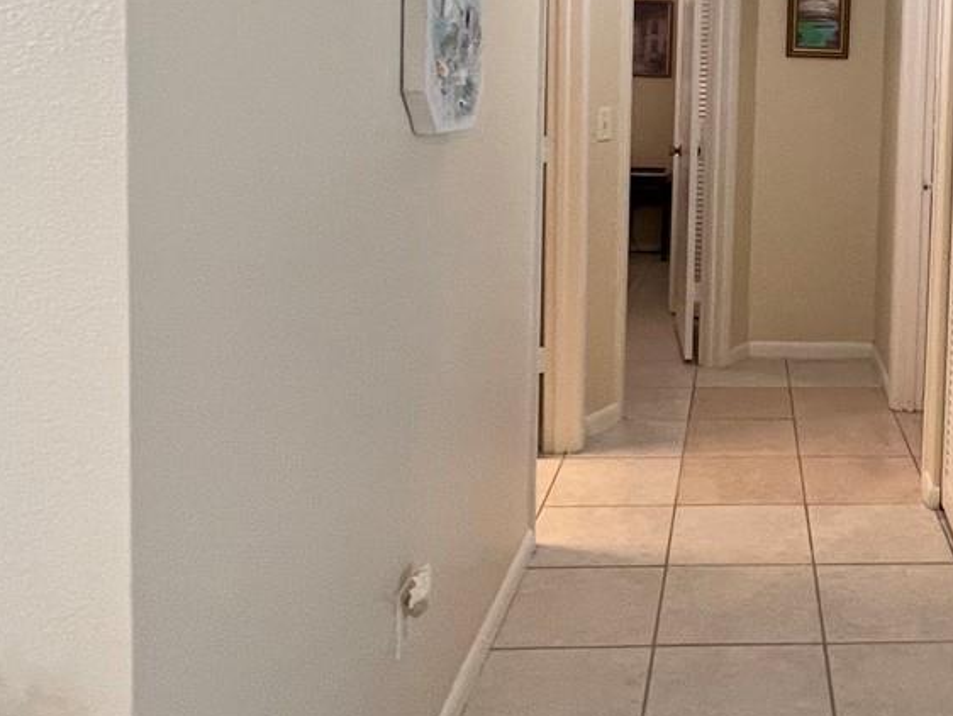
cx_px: 861
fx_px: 1019
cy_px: 115
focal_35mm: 37
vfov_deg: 37.0
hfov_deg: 45.3
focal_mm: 1.57
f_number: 1.8
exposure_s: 1/60
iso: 125
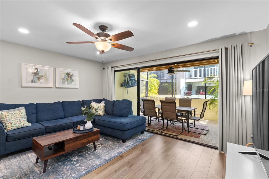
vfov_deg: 77.3
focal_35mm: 15
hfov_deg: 100.4
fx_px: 112
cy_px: 90
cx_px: 134
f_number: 7.1
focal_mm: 10
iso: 100
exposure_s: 1
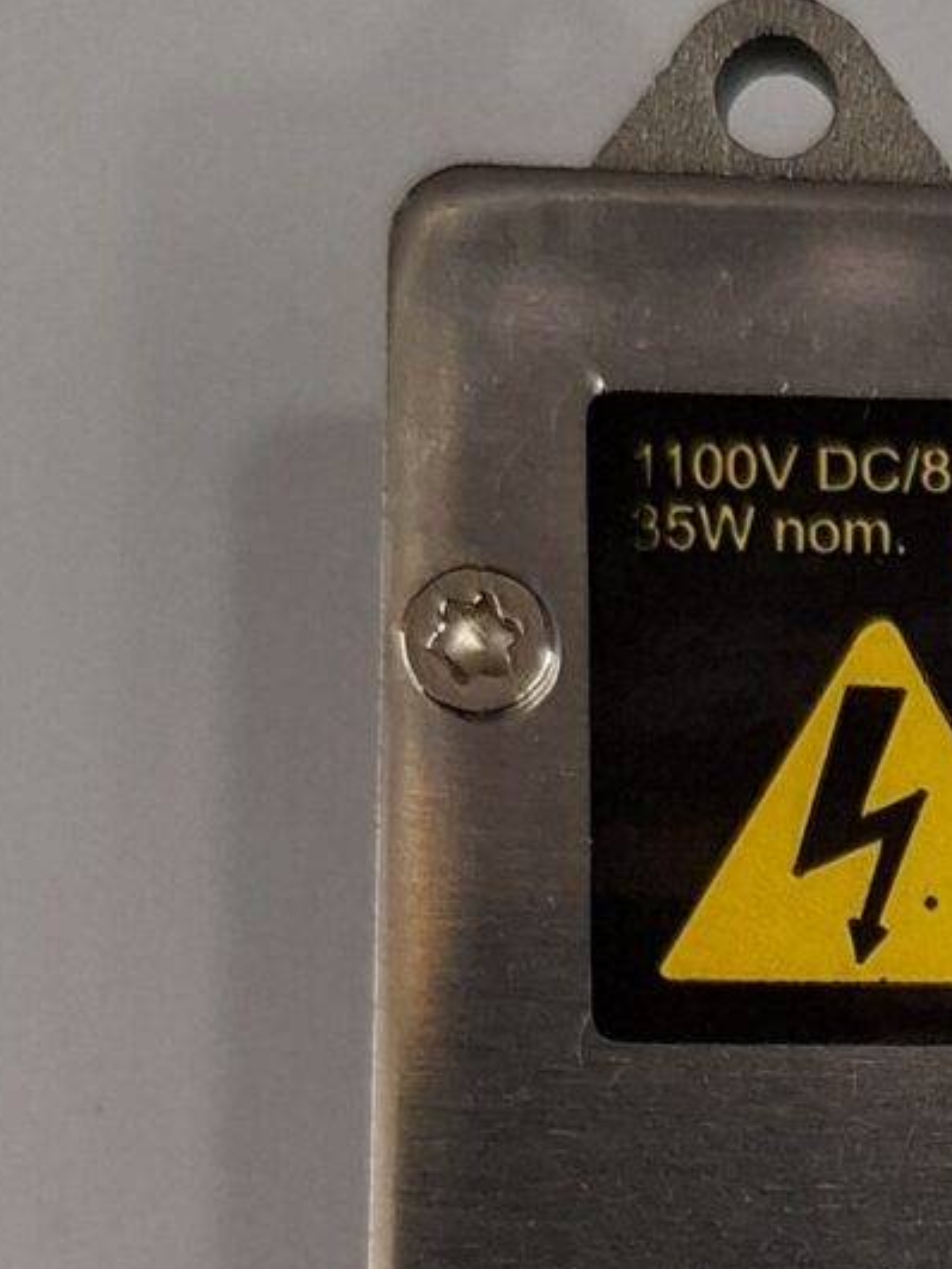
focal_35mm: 111
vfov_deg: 17.1
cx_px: 1514
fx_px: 4067
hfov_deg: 12.6
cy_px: 1453
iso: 320
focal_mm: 5.54
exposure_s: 1/100
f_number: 1.8
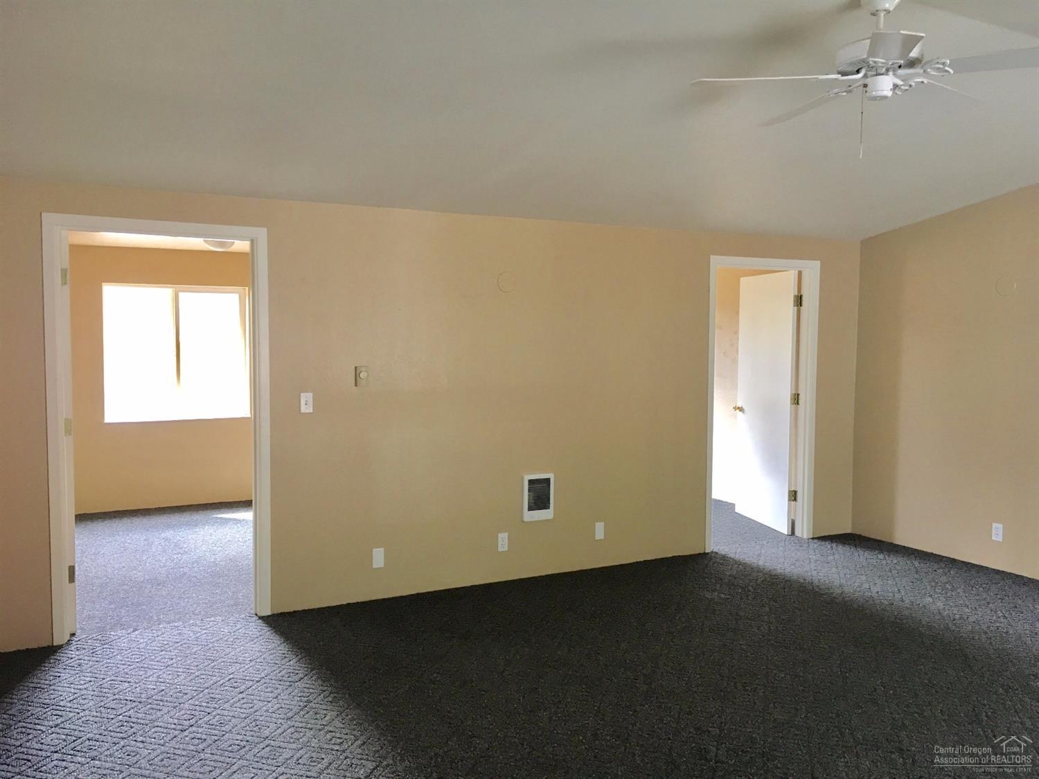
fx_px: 870
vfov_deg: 48.2
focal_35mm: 29
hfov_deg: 61.7
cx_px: 520
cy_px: 390
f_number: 2.2
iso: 80
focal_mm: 4.15
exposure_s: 1/30
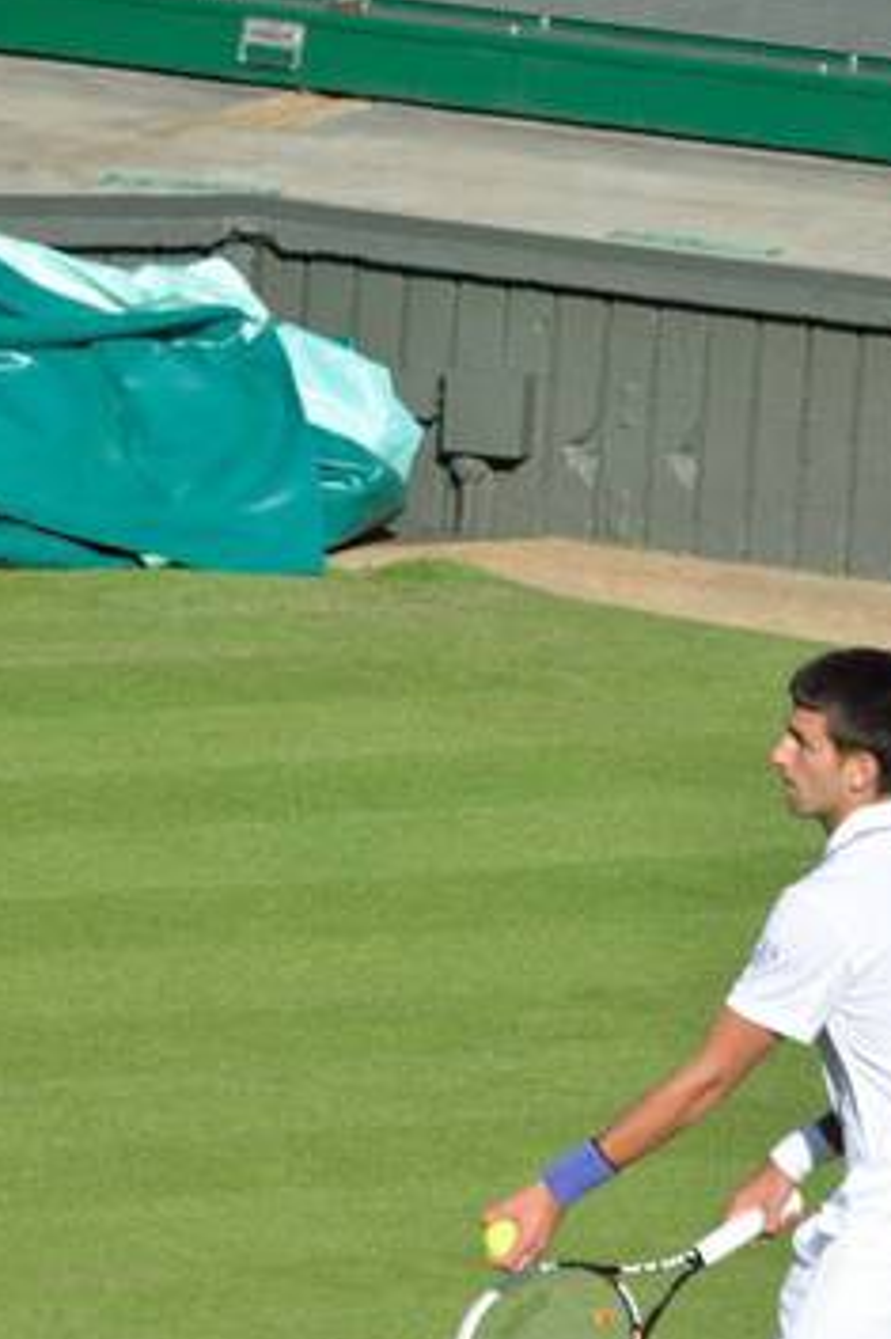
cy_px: 573
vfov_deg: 2.3
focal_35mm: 891
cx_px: 430
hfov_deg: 1.5
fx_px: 33108
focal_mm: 300
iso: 110
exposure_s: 1/500
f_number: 5.3
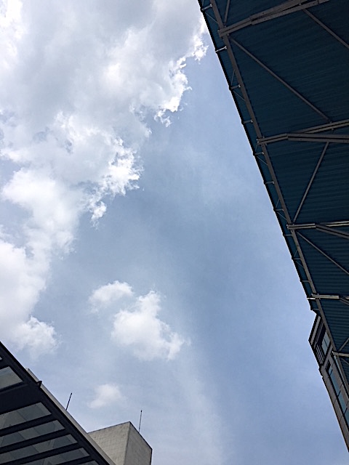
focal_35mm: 29
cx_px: 174
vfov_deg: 61.7
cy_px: 232
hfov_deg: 48.2
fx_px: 390
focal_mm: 4.15
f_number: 2.2
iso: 25
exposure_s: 1/2747
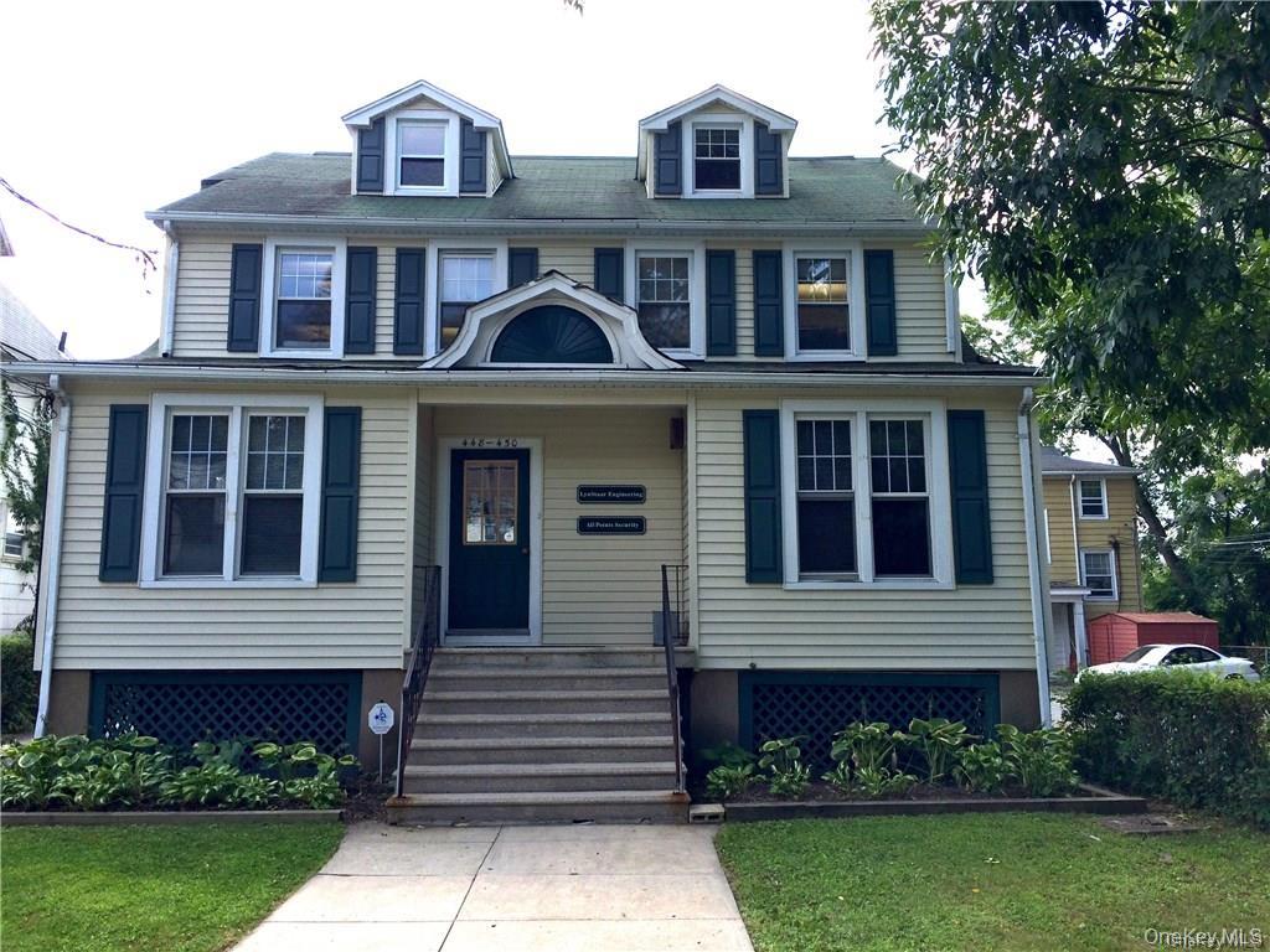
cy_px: 476
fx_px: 1064
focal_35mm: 29
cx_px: 635
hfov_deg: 61.7
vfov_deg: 48.2
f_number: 2.2
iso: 32
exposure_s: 1/1208
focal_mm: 4.15
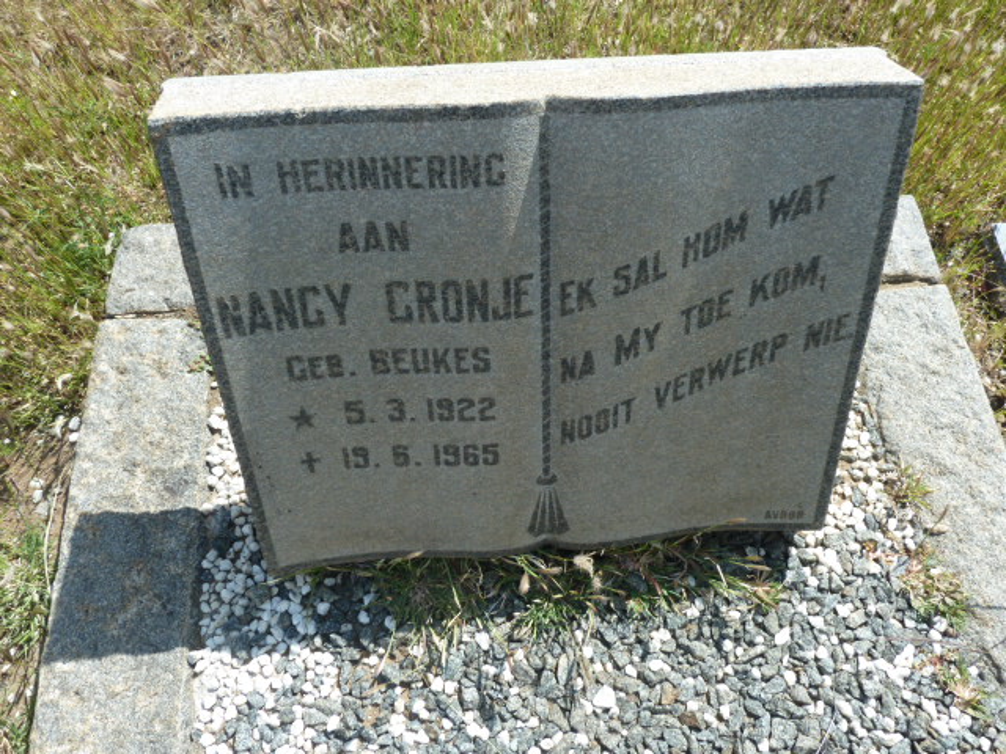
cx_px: 503
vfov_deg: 51.4
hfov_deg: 65.3
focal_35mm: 27
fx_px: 785
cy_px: 377
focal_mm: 4.4
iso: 80
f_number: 4
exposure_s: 1/320
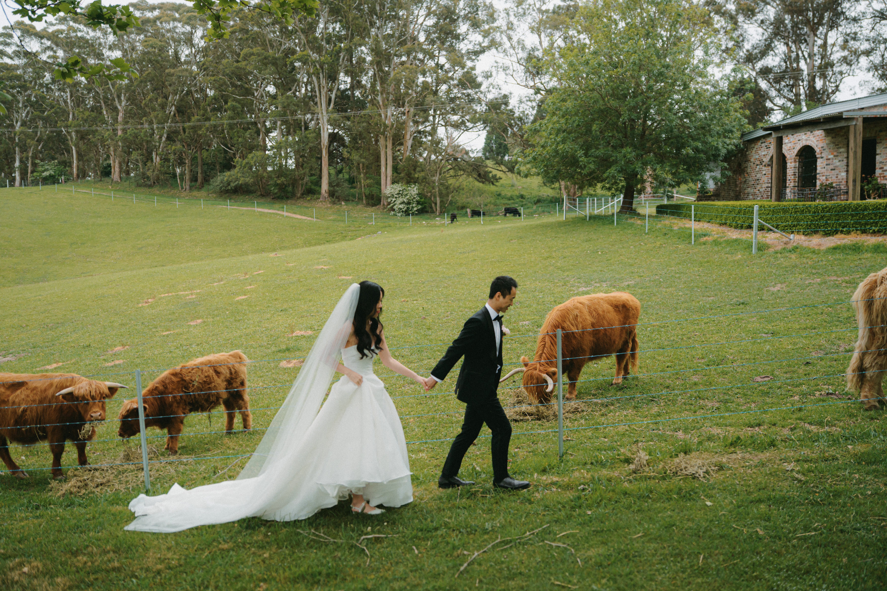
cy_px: 296
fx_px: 690
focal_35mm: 28
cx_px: 444
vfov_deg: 46.4
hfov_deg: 65.5
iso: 400
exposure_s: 1/1000
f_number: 2
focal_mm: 28
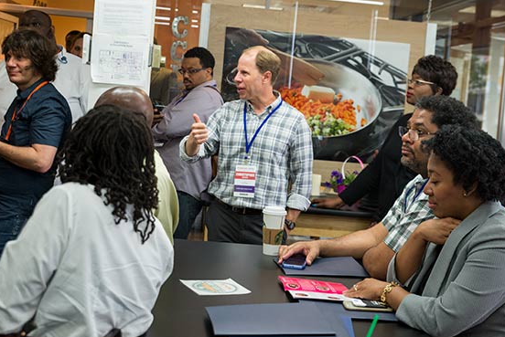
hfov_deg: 46.4
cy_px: 162
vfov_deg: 31.9
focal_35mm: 42
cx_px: 248
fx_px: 590
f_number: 4.8
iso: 1000
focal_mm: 40
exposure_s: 1/125
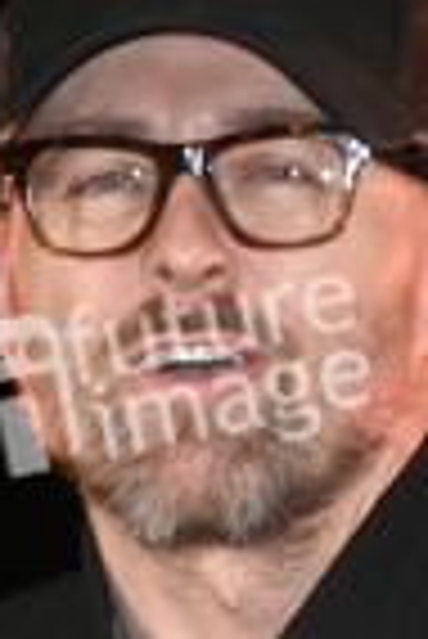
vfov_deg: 2.9
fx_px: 12488
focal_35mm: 702
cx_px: 270
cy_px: 608
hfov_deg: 2.0
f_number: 5.6
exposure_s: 1/80
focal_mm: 250
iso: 1000
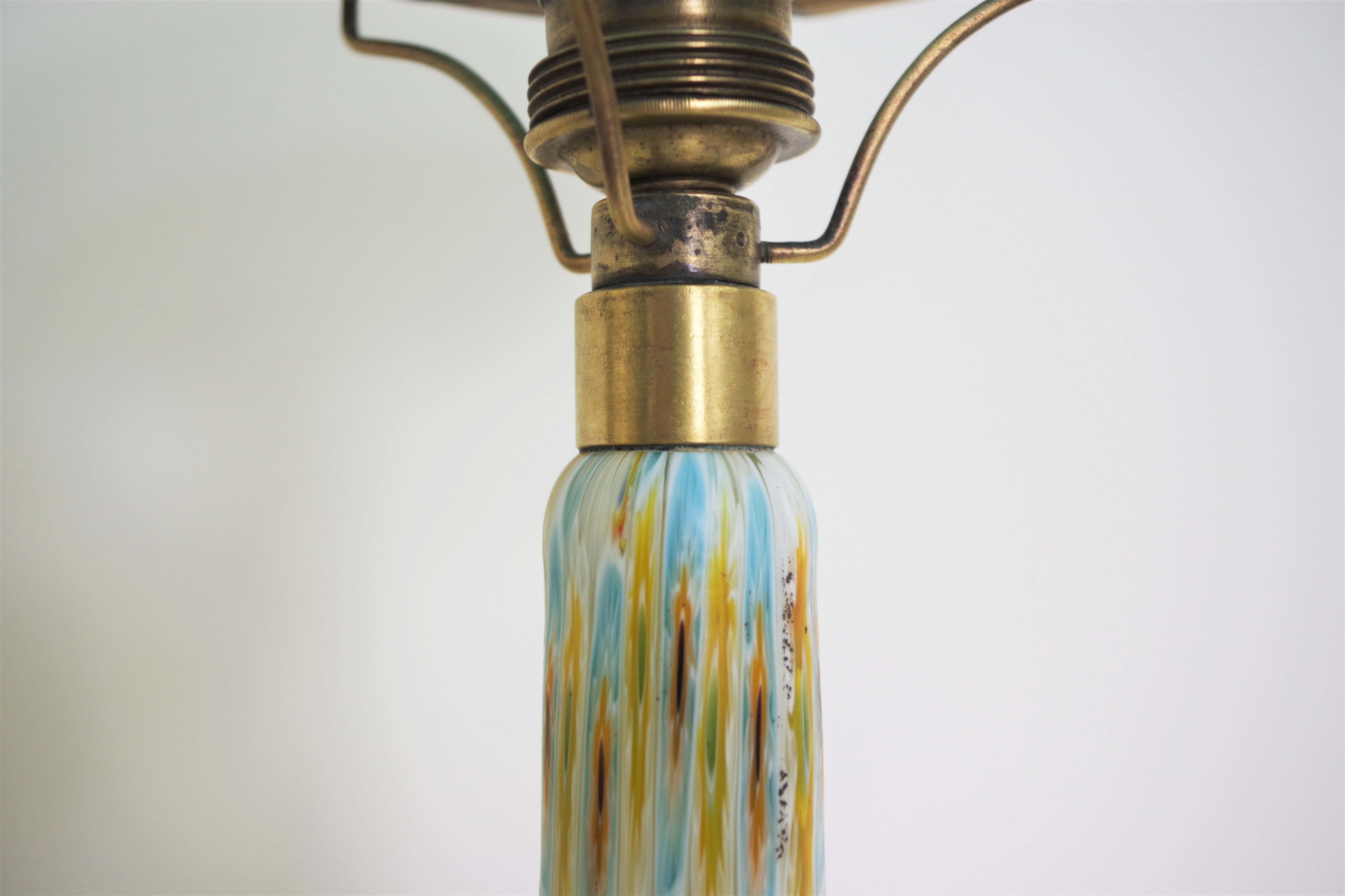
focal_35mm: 46
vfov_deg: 29.2
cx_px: 672
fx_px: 1718
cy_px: 448
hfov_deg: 42.7
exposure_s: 1/60
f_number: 4
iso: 200
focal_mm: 30.63
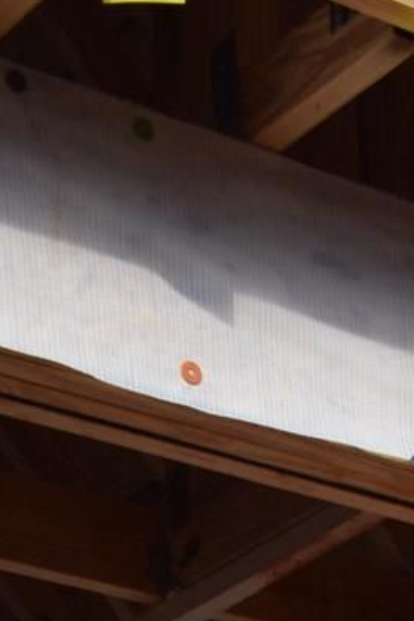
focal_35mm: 175
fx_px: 3021
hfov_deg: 7.6
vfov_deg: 9.8
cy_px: 1663
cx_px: 730
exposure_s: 1/160
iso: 100
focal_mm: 20
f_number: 6.3
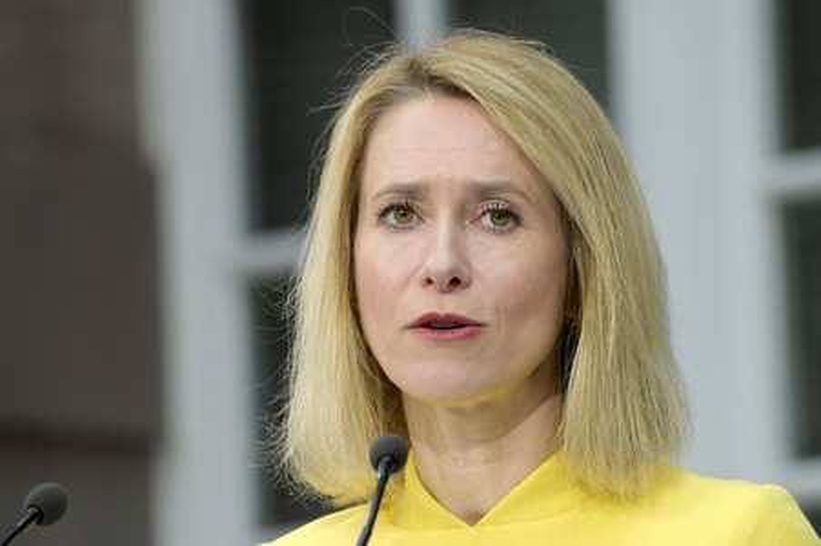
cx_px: 410
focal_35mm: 480
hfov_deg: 4.3
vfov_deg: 2.9
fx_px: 10938
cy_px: 273
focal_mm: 480
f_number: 9
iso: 5000
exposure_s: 1/500
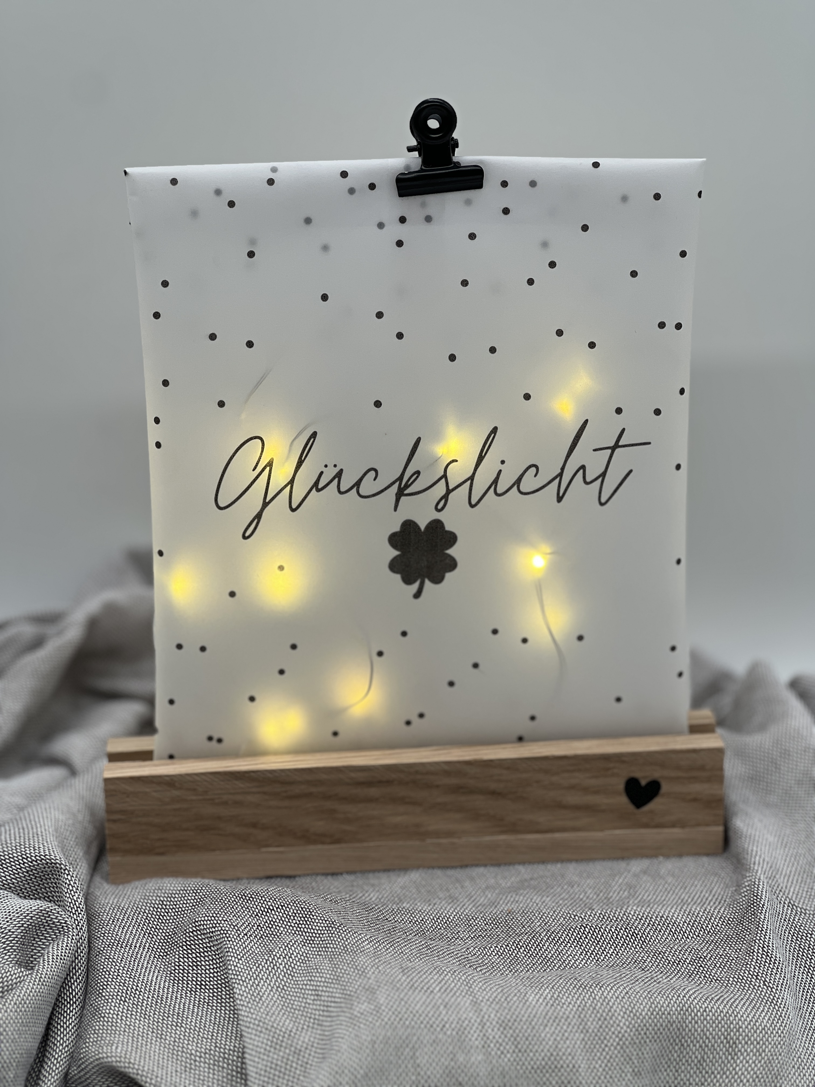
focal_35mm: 77
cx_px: 408
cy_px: 544
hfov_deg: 19.1
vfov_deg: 25.3
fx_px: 2417
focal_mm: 9
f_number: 2.8
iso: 25
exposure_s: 1/121
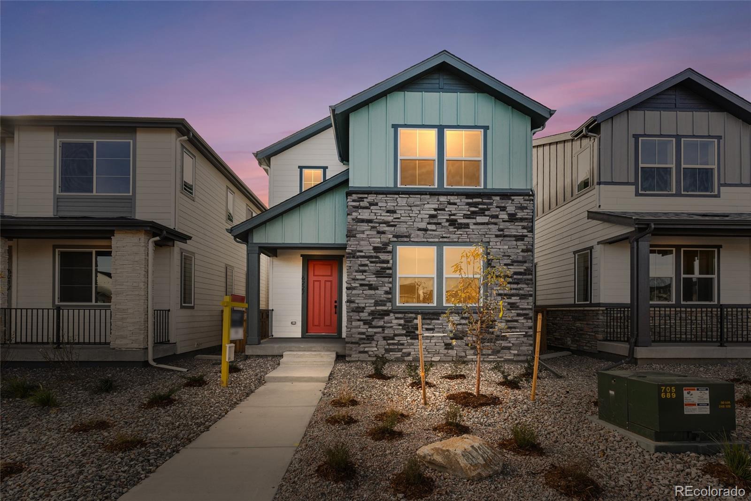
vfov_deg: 73.7
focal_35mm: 16
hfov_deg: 96.7
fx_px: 334
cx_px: 376
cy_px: 250
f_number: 8
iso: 400
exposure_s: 1/320
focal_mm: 16
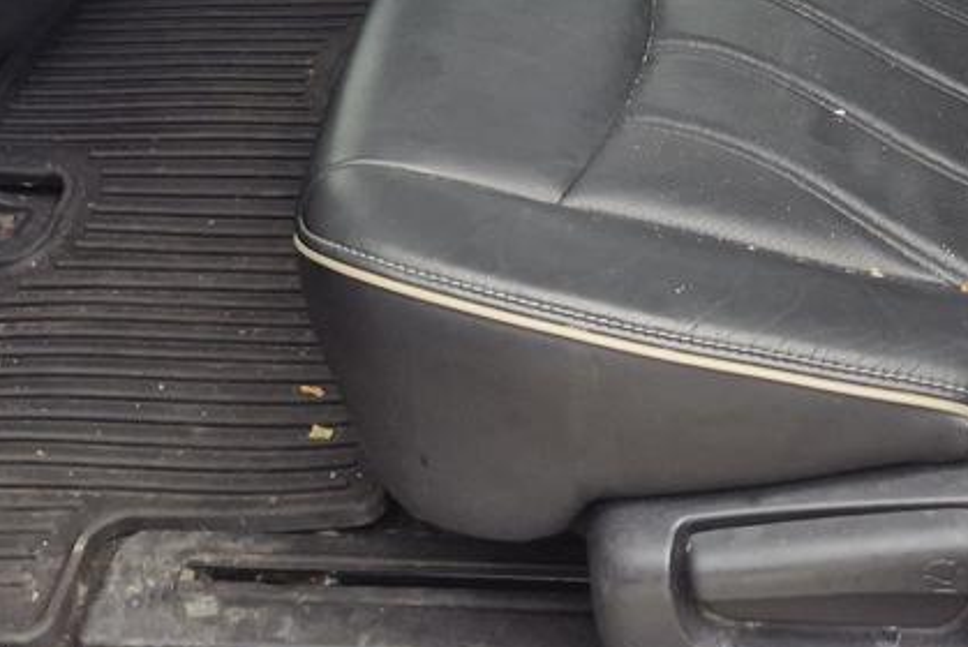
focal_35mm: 73
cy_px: -354
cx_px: 605
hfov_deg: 27.6
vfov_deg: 16.8
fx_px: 1964
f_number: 1.8
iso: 25
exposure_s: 1/246
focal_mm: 5.4
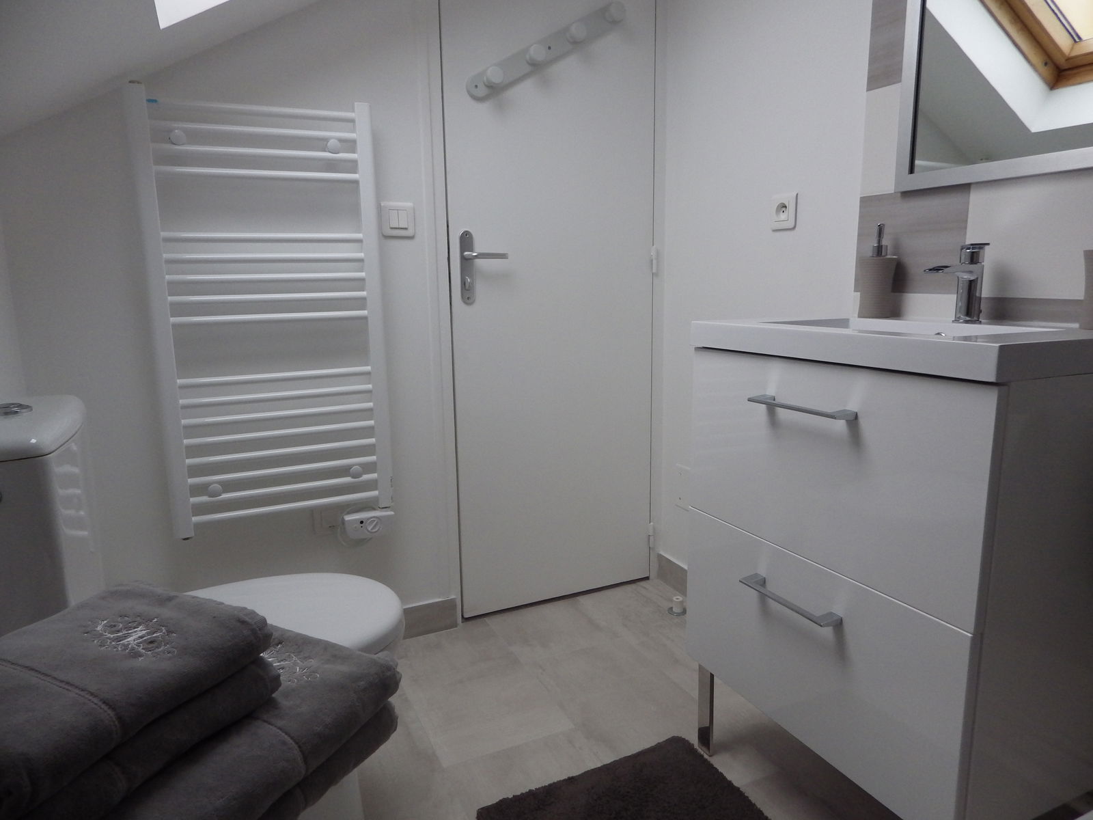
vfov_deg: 61.1
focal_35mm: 22
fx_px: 695
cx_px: 546
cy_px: 410
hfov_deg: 76.4
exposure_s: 1/45
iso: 160
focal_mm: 4
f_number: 3.1
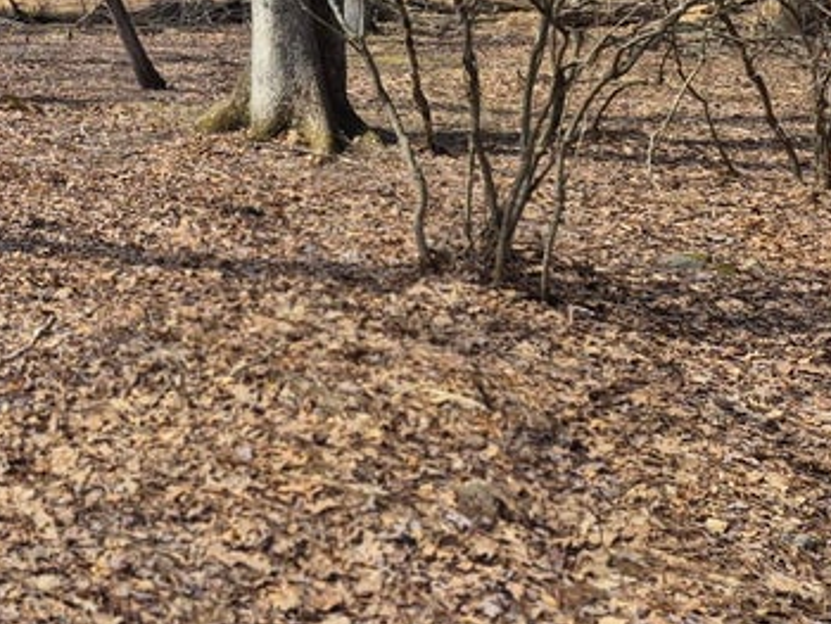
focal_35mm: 56
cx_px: -30
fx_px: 1345
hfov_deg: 31.3
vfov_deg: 24.9
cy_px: -2
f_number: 1.8
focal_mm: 5.4
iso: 80
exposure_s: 1/2344
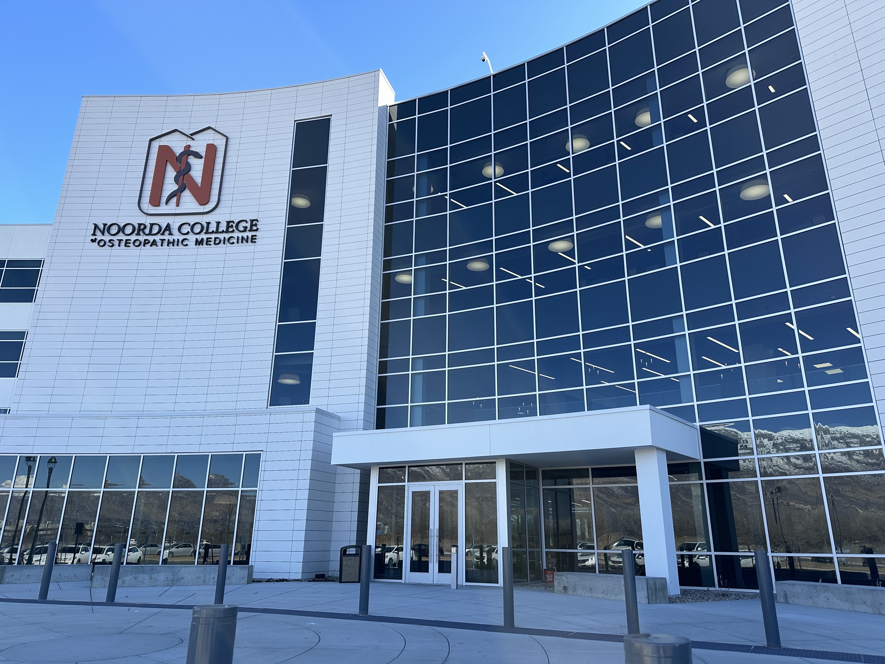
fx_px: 614
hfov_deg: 71.6
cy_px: 332
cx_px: 442
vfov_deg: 56.8
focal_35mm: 24
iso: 80
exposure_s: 1/1721
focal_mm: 6.86
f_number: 1.78
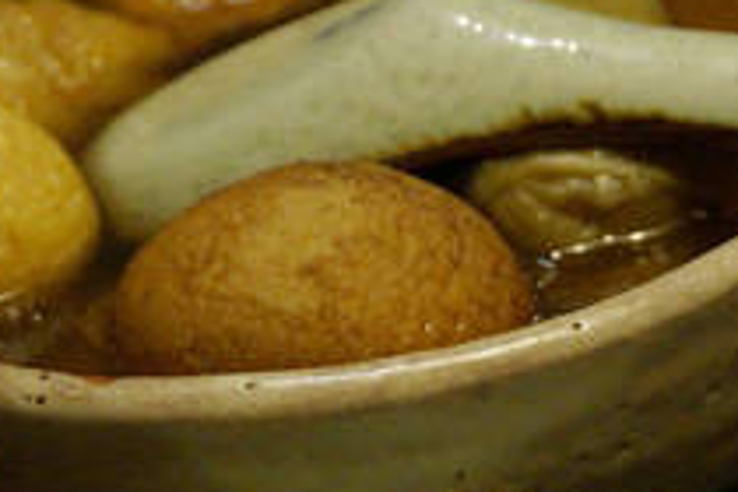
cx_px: 466
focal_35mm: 149
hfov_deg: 13.7
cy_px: 429
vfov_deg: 9.2
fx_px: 3063
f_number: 4
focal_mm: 35
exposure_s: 1/30
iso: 3200
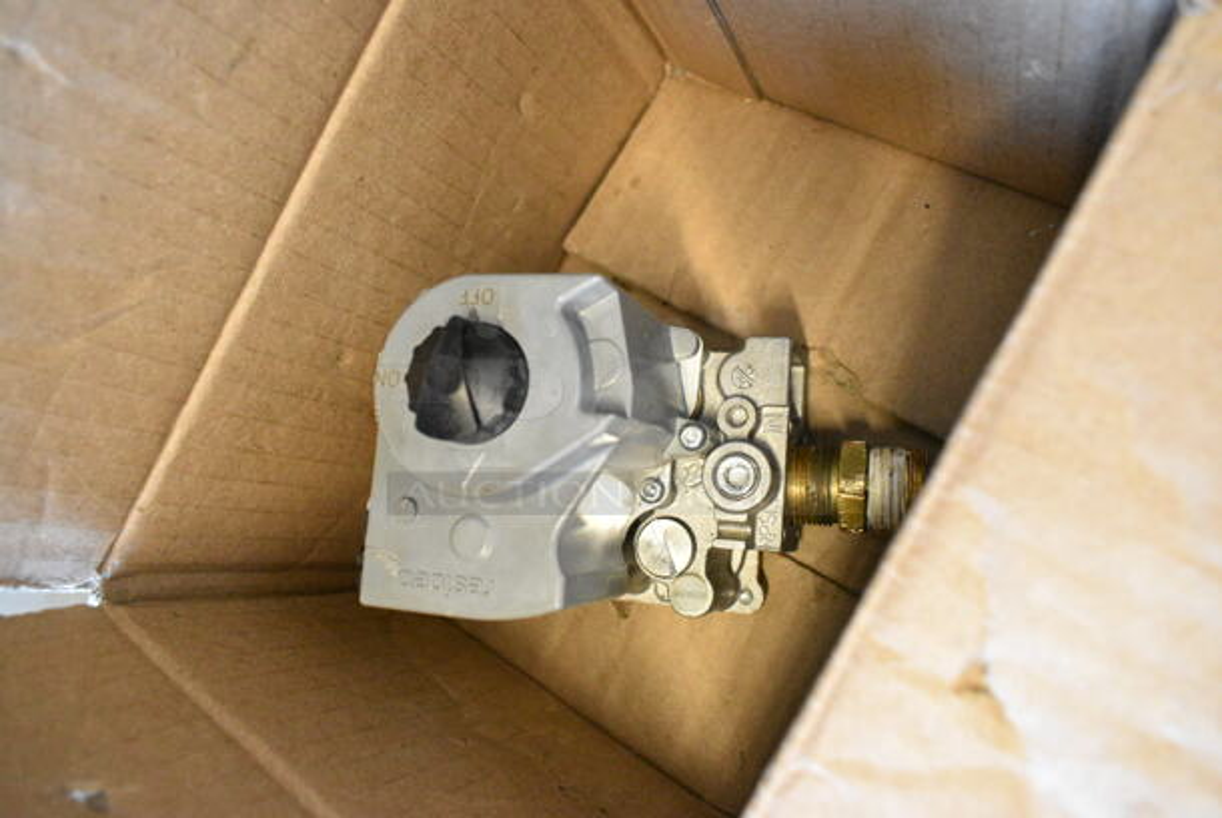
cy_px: 409
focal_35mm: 27
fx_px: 917
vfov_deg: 48.0
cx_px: 611
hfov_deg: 67.3
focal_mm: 18
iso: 6400
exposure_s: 1/100
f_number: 5
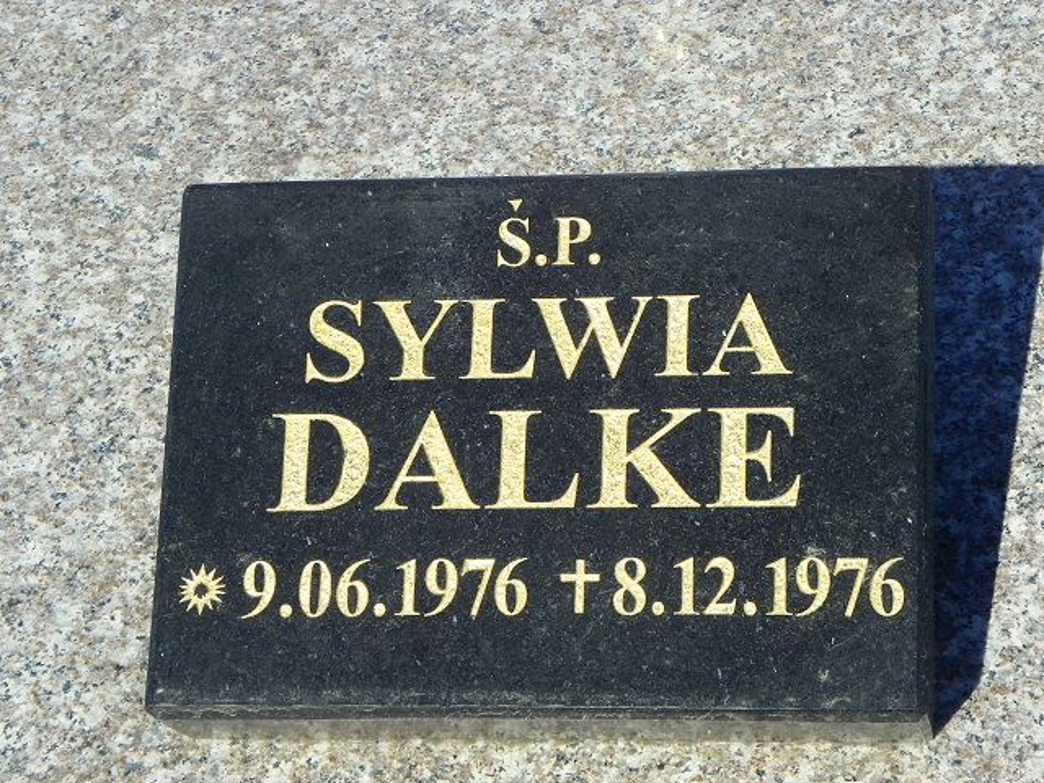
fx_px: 3348
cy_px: 392
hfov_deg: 17.7
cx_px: 522
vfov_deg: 13.3
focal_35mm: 111
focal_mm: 19.7
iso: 64
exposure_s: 1/250
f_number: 5.6
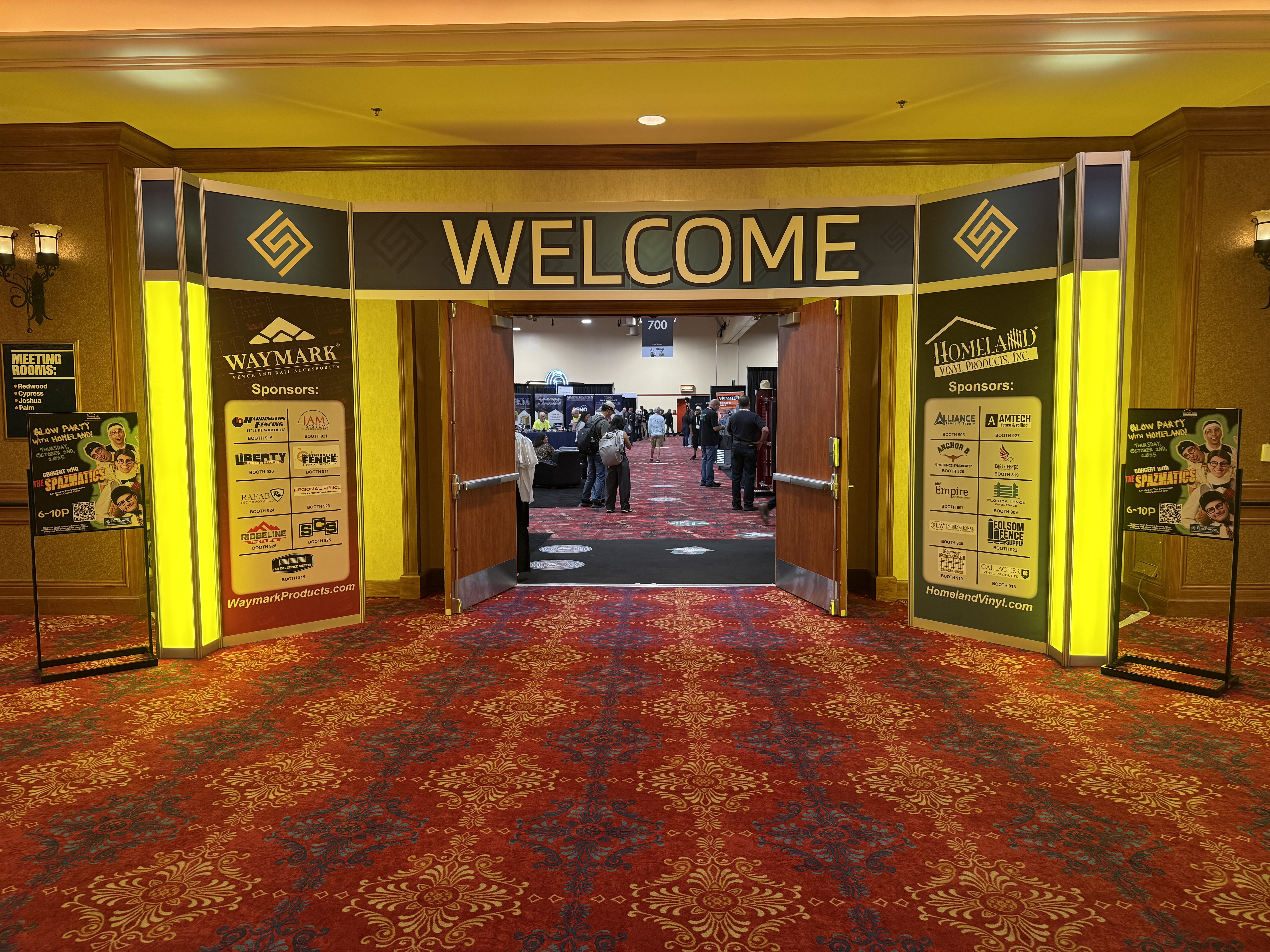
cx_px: 635
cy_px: 476
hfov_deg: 71.6
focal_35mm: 24
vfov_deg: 56.8
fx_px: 881
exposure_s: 1/60
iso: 200
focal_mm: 6.76
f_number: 1.78
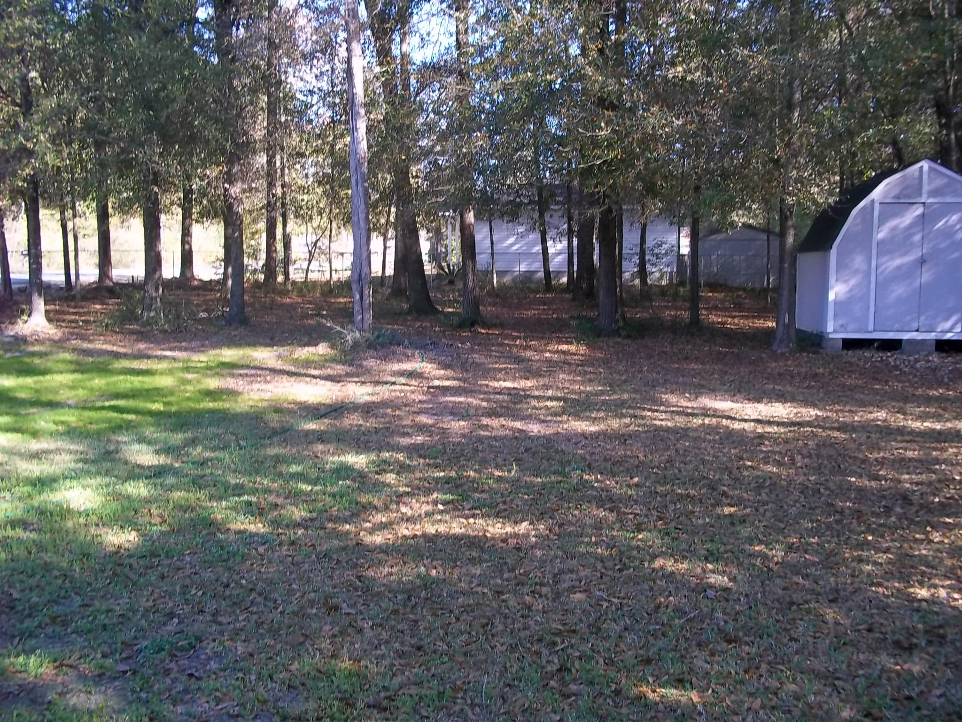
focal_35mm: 36
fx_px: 1000
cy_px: 361
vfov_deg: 39.7
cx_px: 481
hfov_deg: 51.4
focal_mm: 6.5
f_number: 3.1
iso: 80
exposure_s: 1/100
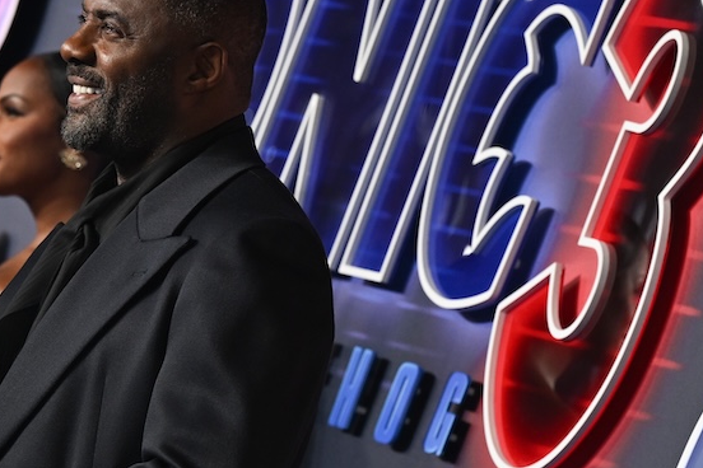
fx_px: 9548
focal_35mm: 489
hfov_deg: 4.2
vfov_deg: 2.8
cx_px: 259
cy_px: 249
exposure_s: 1/250
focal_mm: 150
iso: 500
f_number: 5
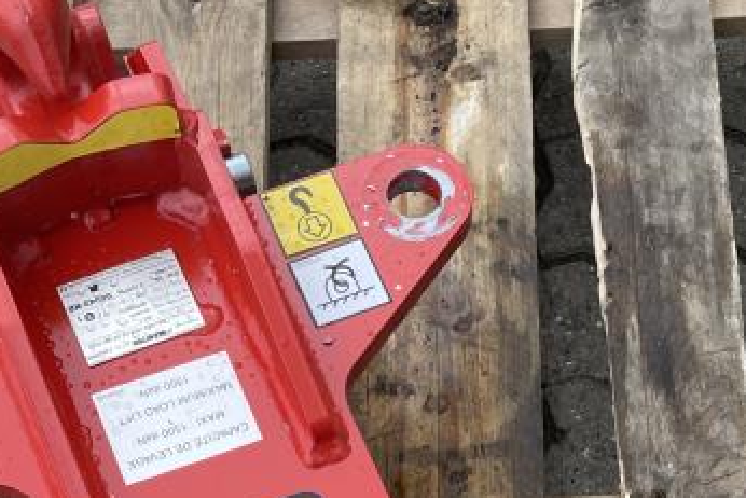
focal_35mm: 75
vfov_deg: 16.5
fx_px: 1555
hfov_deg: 27.0
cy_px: 750
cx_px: 416
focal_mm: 4.2
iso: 32
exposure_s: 1/1490
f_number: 1.6
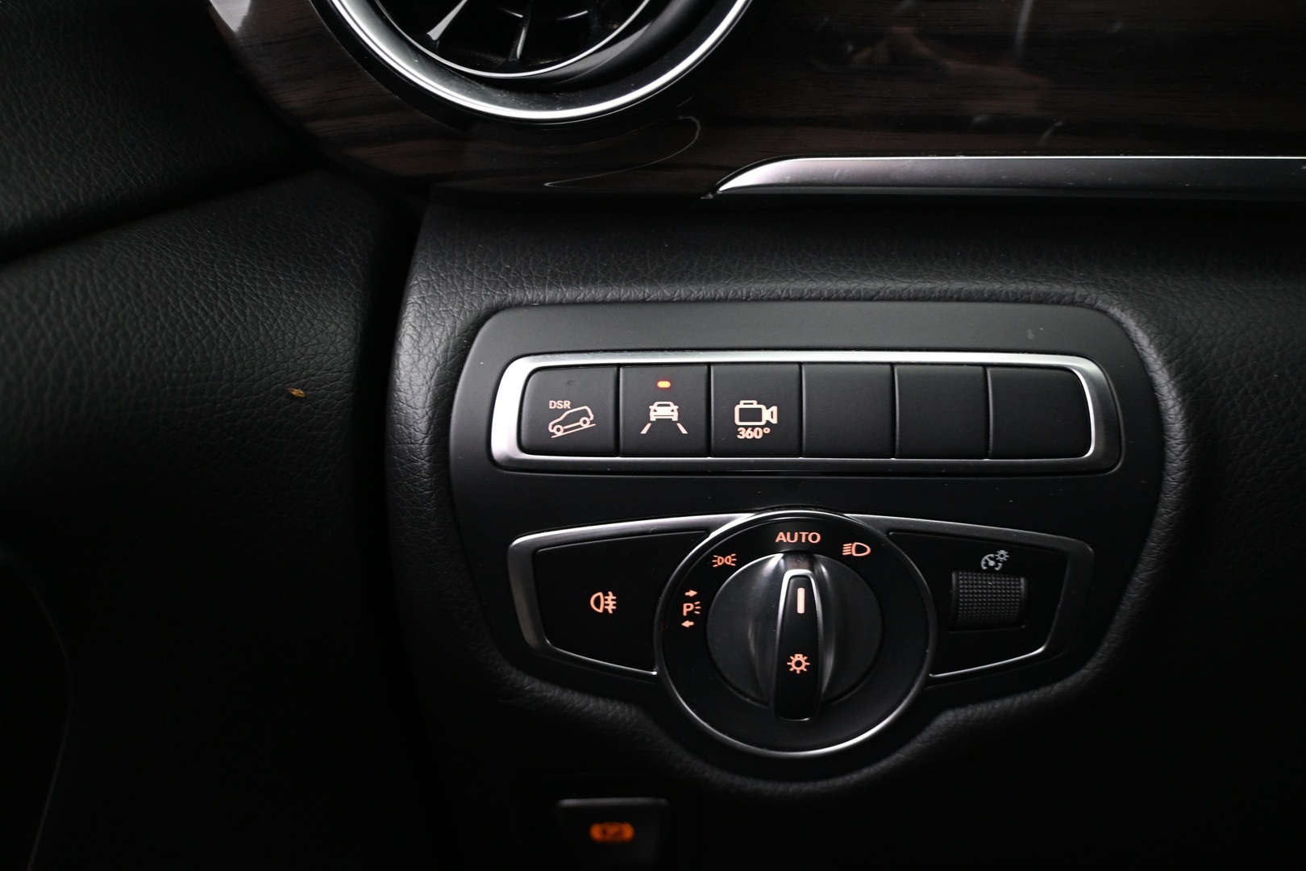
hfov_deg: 60.7
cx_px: 653
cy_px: 436
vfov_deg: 42.6
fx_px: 1115
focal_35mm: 31
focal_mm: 20.5
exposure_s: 1/13
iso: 1600
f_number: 3.8
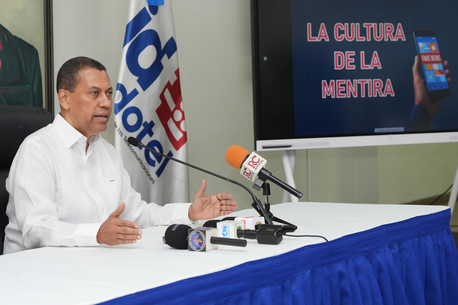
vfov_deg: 19.5
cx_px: 229
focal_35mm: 70
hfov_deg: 28.8
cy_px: 152
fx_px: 890
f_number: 4.5
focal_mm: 70
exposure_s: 1/125
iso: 800
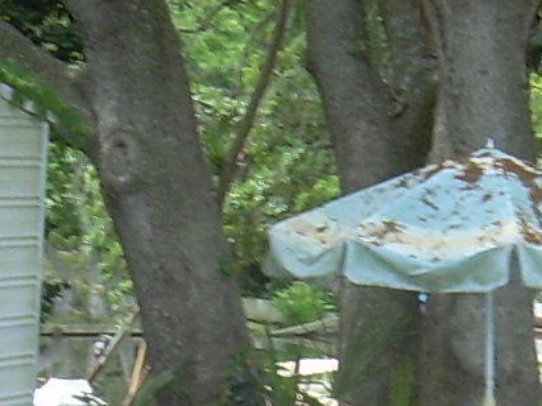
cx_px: 534
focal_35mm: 210
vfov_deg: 7.0
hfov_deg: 9.4
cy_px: 451
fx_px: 3287
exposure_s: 1/149
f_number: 2.8
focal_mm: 6.3
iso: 50
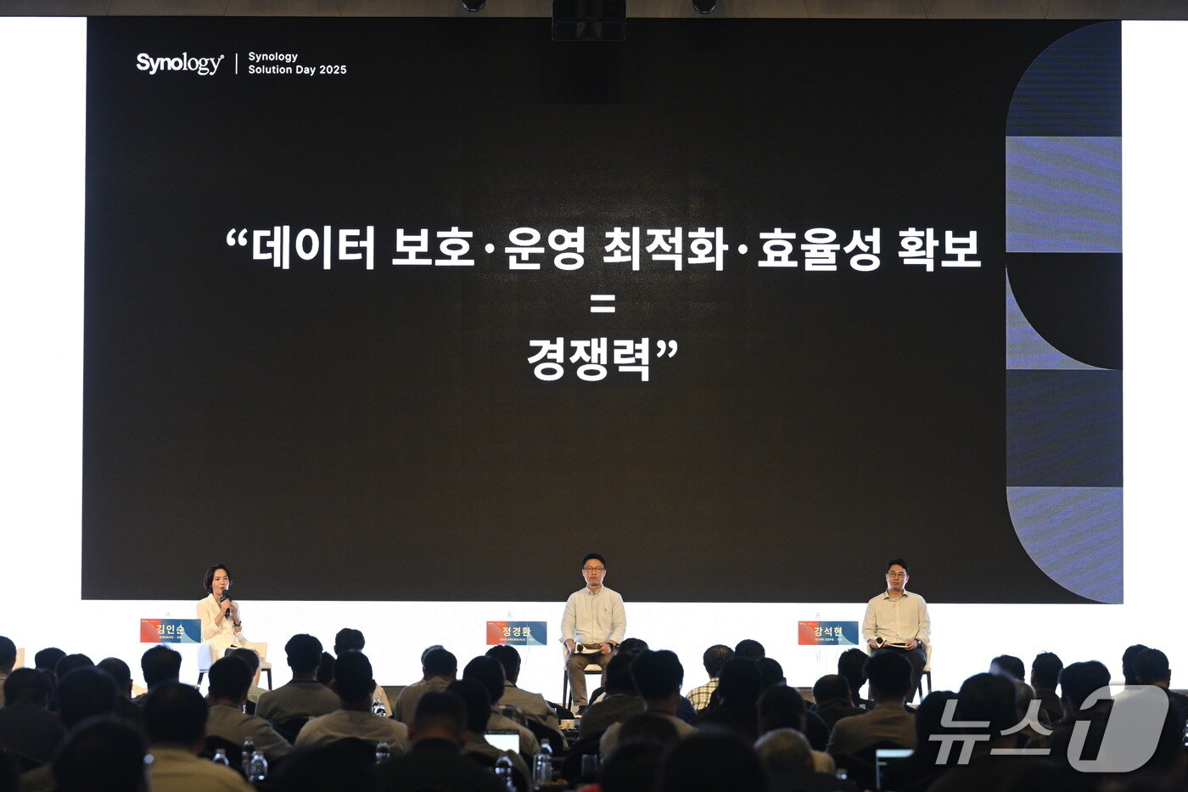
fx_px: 3959
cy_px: 396
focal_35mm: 120
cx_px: 594
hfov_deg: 17.1
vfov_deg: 11.4
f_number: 4.8
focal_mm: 120
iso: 3200
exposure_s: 1/125
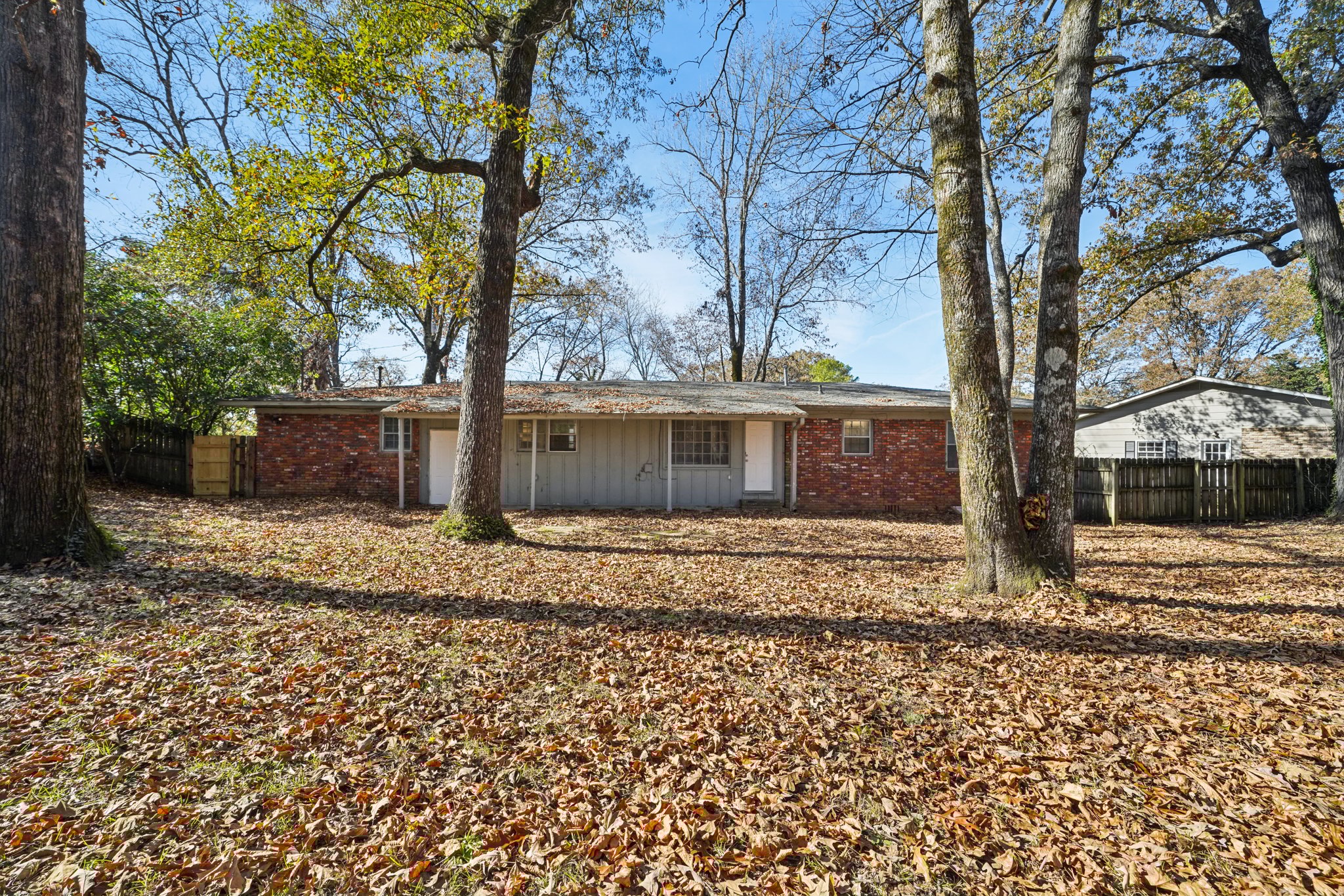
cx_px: 672
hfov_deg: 108.3
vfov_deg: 85.4
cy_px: 448
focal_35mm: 13
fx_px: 485
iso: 400
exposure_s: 1/320
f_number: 8
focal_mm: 13
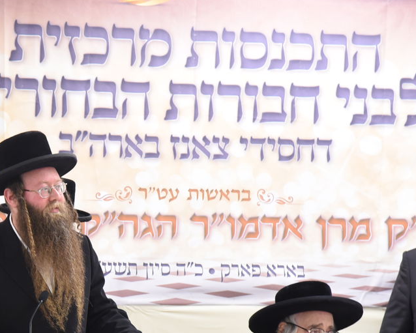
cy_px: 258
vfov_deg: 6.3
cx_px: 67
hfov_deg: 7.8
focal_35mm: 247
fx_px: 3042
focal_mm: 120
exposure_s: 1/160
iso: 2500
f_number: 5.6
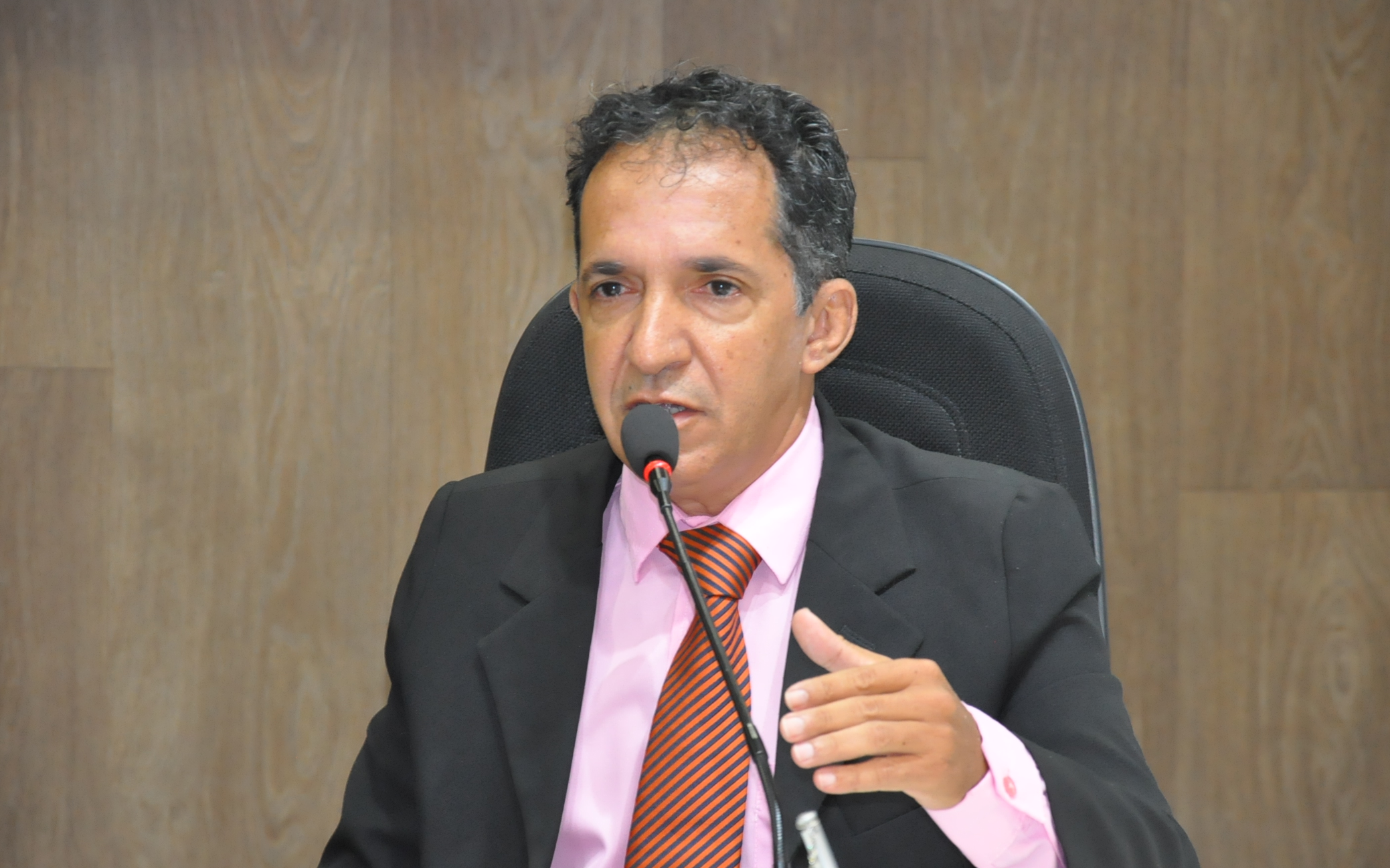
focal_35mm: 166
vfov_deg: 7.9
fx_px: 6270
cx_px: 705
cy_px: 427
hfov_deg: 12.6
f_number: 5.6
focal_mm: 105
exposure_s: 1/60
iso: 2000
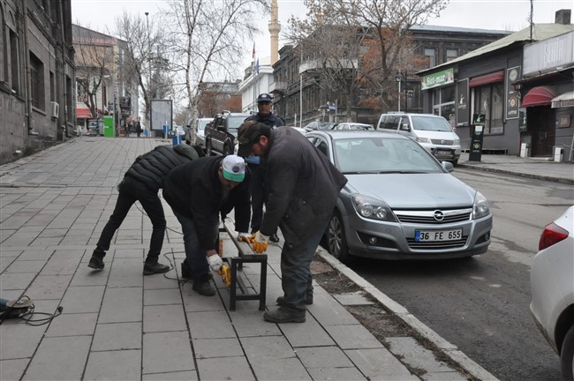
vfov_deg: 35.4
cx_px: 287
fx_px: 597
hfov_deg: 51.3
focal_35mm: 38
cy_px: 190
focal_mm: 25
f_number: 13
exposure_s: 1/160
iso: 2000
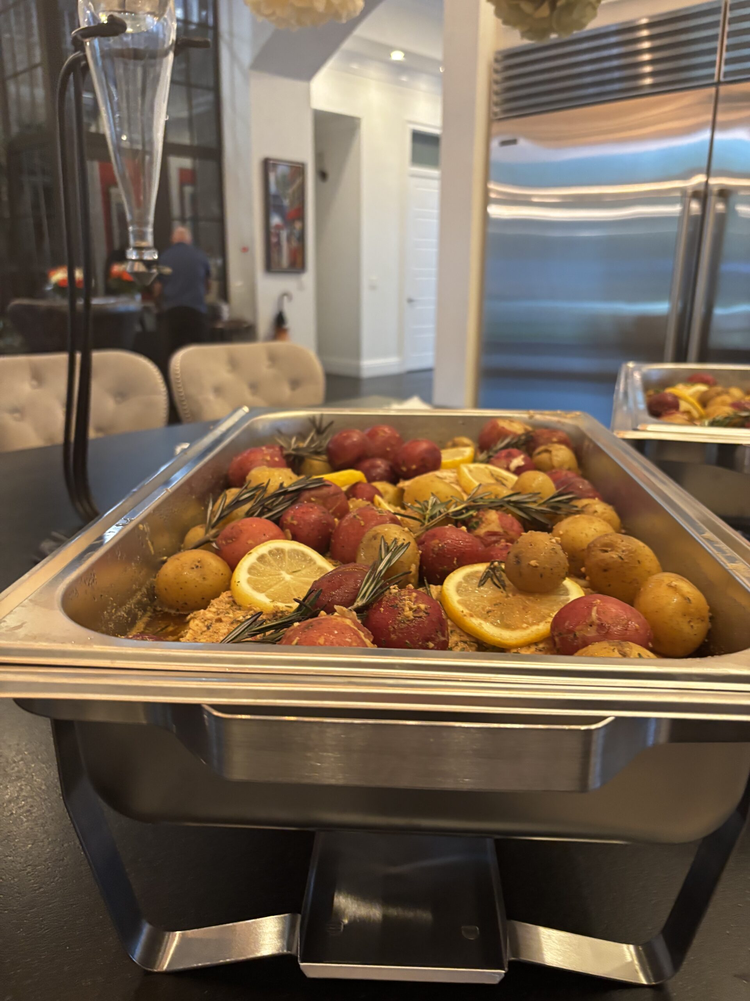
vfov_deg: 67.3
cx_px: 375
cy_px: 500
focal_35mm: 26
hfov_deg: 53.1
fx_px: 751
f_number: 1.6
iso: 400
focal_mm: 5.96
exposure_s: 1/60
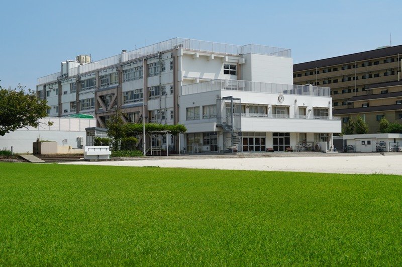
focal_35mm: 51
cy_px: 134
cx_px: 201
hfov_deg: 38.9
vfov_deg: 26.4
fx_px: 569
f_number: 11
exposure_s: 1/200
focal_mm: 34
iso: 100
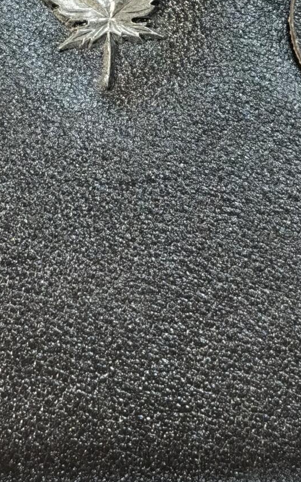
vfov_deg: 13.6
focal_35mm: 153
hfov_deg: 8.6
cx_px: 89
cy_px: 51
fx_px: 2008
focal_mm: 5.56
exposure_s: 1/50
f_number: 1.6
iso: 100
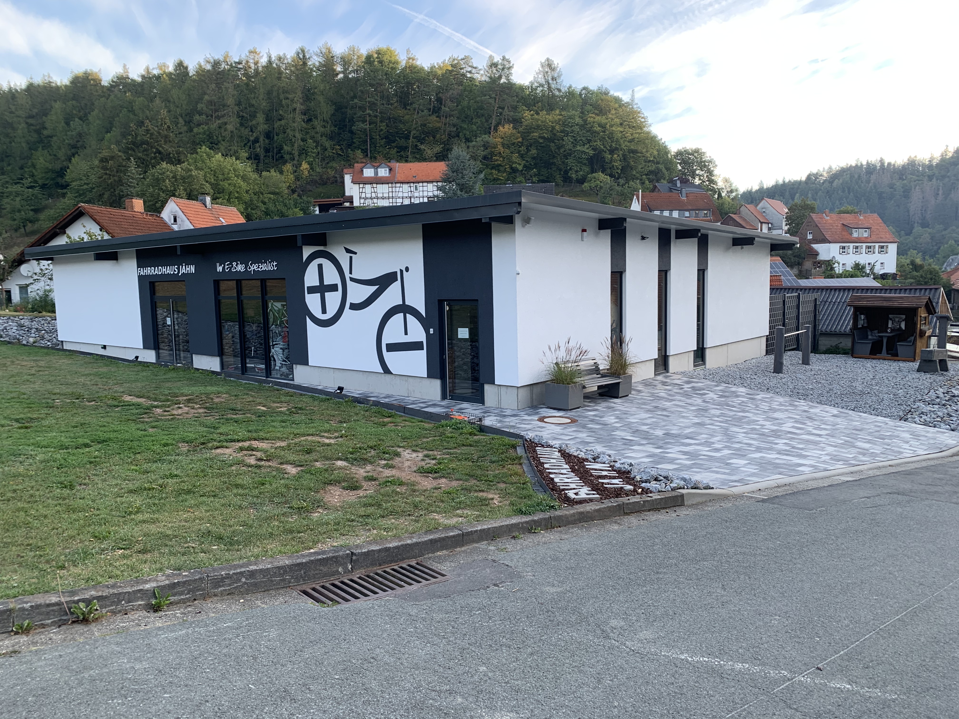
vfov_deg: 53.1
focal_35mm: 26
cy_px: 360
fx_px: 720
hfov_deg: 67.3
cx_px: 480
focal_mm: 4.25
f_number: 1.8
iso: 25
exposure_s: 1/122
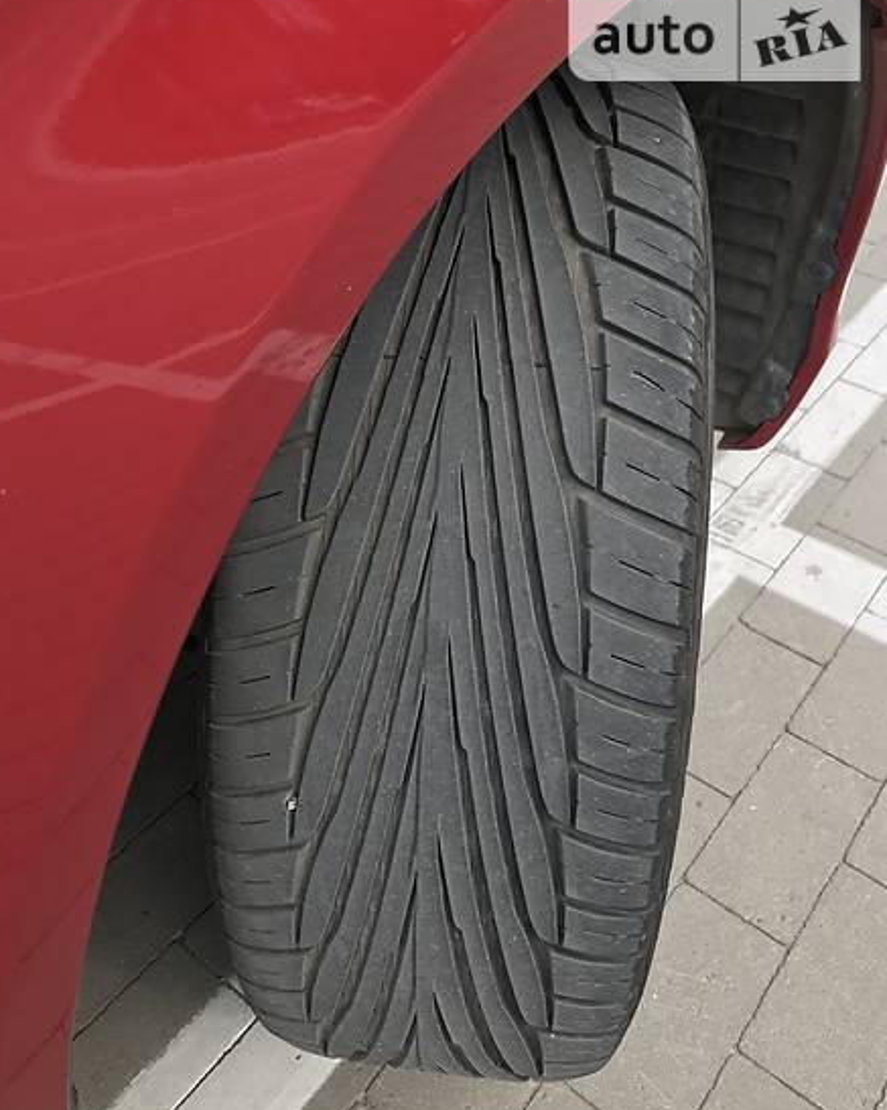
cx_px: 434
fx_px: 985
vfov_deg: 58.8
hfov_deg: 48.5
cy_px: 578
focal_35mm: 30
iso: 20
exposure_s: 1/330
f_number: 1.8
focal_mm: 4
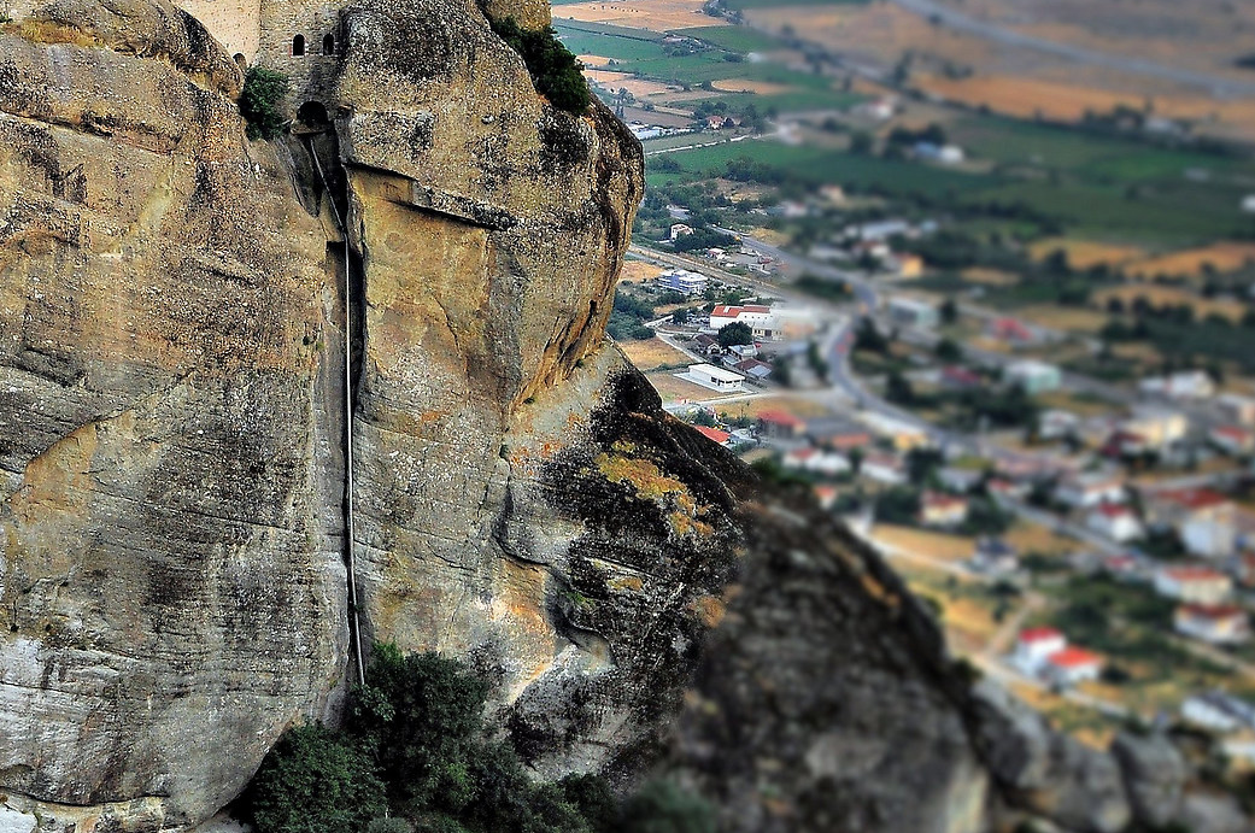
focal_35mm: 83
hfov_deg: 23.4
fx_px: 2889
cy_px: 216
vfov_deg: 16.3
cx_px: -19
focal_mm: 24
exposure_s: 1/30
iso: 280
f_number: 2.8
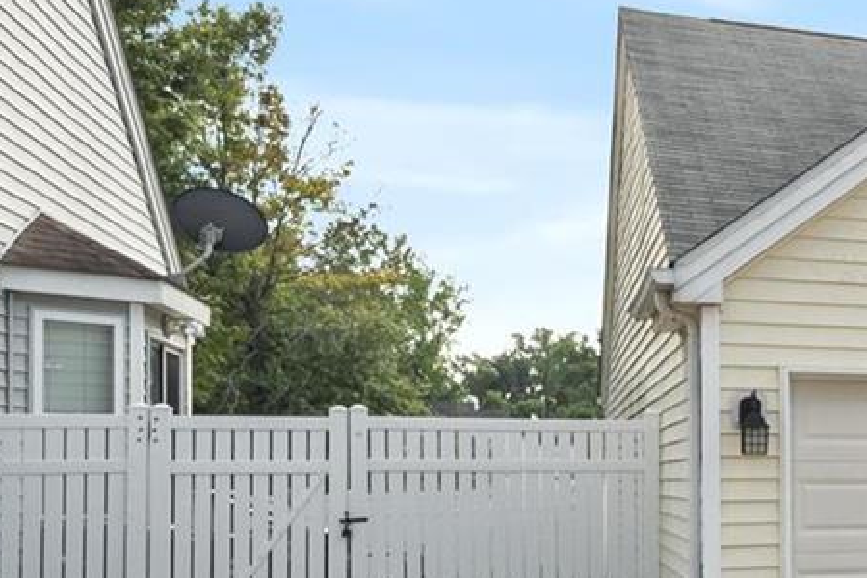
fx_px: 1541
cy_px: 474
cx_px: 1491
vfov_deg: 21.0
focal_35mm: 64
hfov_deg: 22.0
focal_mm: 9
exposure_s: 1/320
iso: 400
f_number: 8
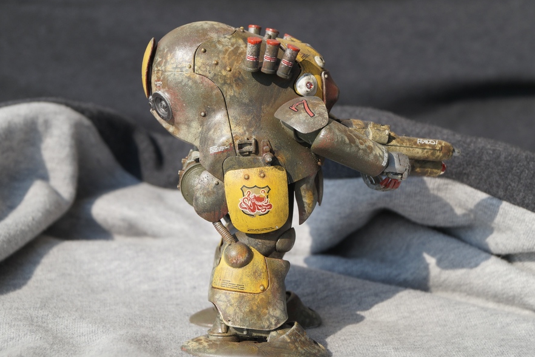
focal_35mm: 68
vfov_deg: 20.0
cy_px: 183
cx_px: 272
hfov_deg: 29.7
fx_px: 1010
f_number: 7.1
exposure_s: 1/250
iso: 100
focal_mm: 40
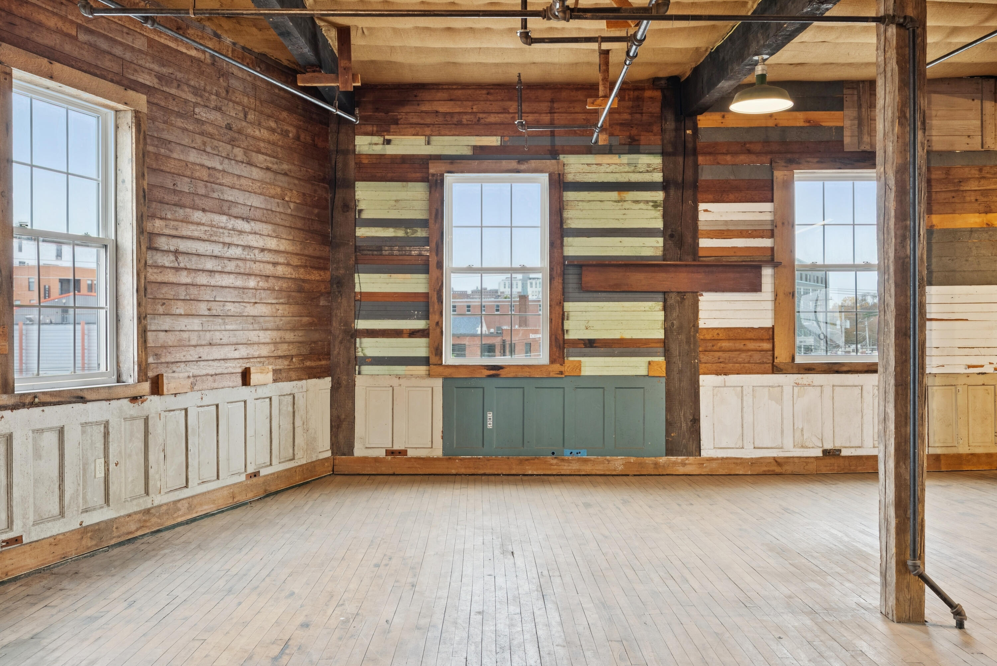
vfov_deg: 41.2
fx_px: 887
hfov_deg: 58.7
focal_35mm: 32
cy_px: 333
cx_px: 498
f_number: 7.1
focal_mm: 32
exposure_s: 1/13
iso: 320
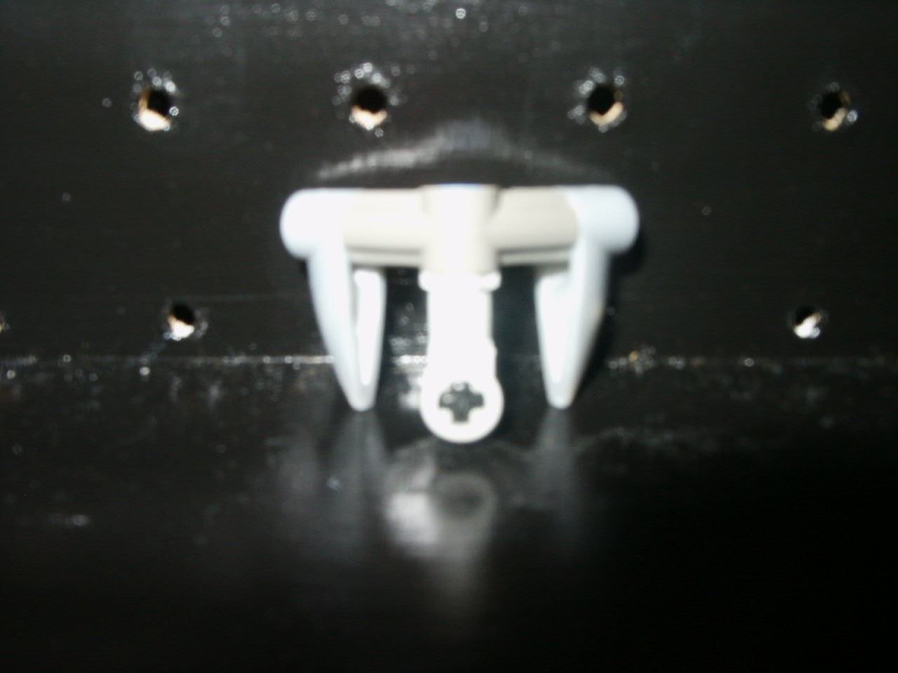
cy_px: 336
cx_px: 449
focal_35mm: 35
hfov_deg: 52.6
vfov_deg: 40.7
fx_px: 908
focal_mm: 7.18
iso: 200
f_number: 6.7
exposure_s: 1/45
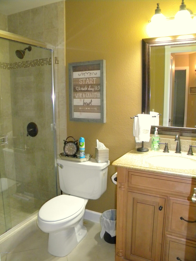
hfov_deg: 49.7
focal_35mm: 28
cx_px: 98
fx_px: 211
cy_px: 130
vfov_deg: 63.4
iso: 400
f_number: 3.5
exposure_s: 1/26
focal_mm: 5
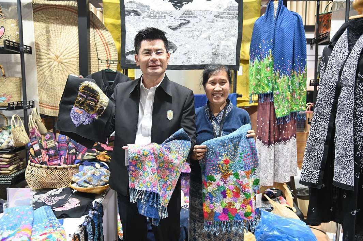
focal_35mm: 30
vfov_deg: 43.6
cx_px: 182
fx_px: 302
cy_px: 120
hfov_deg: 62.0
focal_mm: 30
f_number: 4
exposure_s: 1/125
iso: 2500
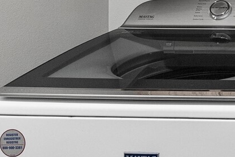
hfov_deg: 29.4
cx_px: 314
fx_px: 346
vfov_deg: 23.4
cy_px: -30
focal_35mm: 53
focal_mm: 13
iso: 640
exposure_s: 1/60
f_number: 7.1
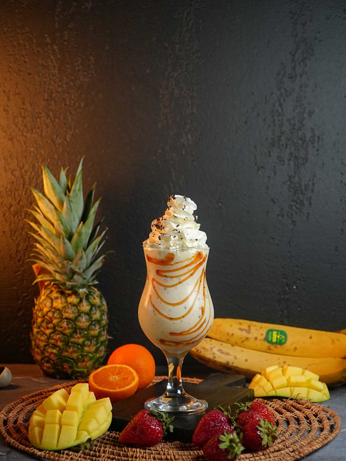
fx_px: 666
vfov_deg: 38.2
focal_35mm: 50
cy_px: 225
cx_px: 174
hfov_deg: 29.1
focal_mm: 31
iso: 1250
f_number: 4.5
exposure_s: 1/200
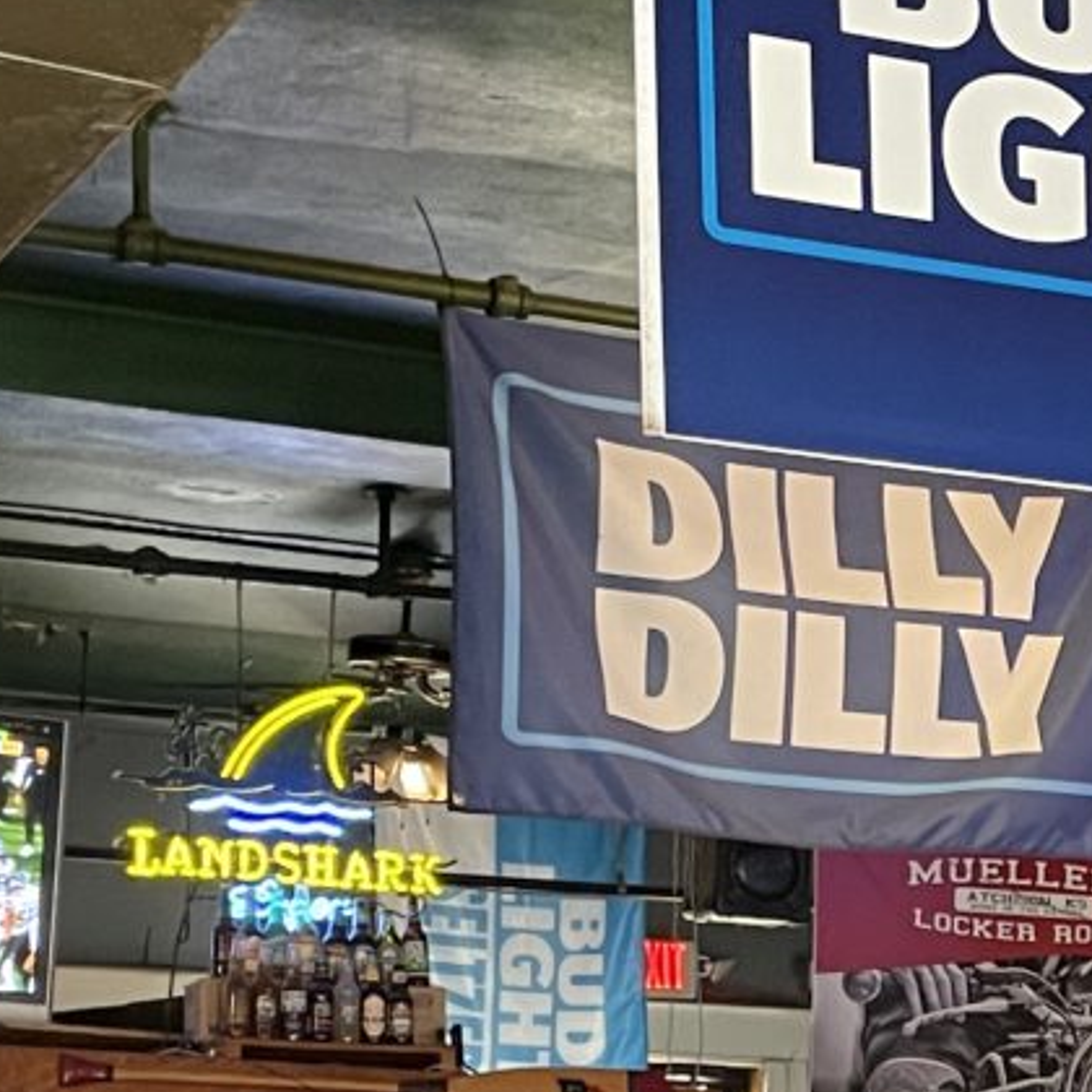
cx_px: 1167
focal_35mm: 112
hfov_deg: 15.2
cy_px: 1089
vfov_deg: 15.3
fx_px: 3997
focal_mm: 4.2
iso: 500
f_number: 1.6
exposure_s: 1/60
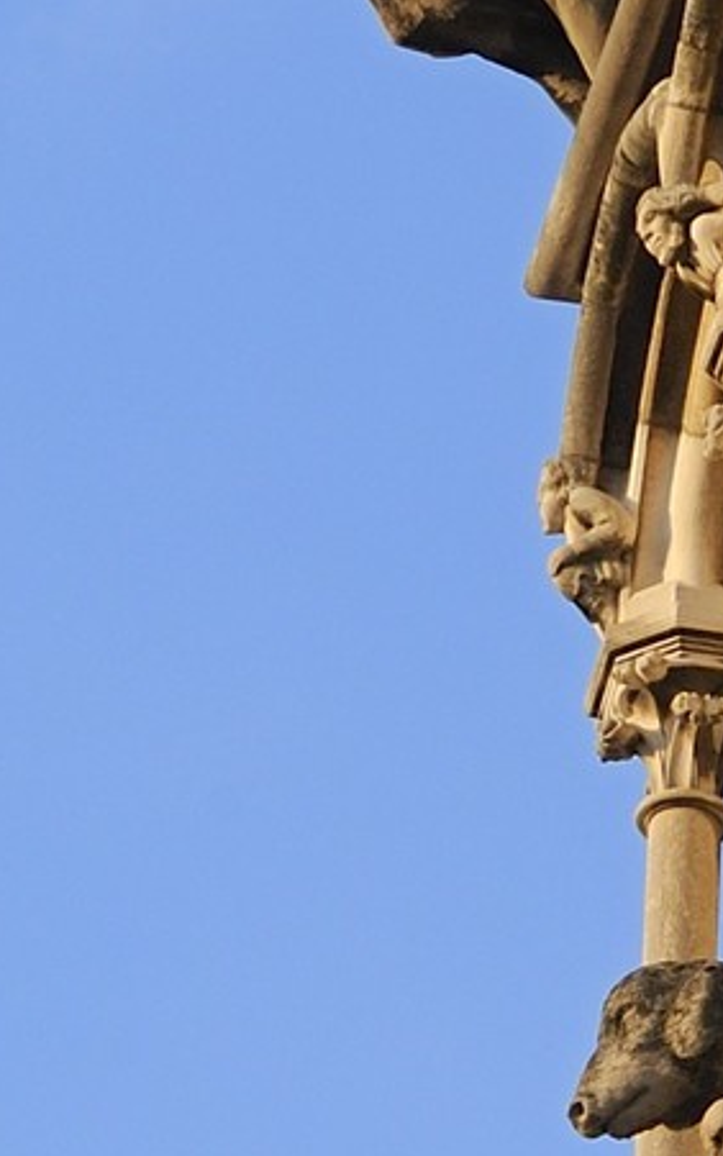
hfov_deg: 2.4
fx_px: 17460
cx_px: 1995
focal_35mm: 554
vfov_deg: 3.8
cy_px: 822
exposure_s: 1/250
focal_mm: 102
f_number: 8
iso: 400
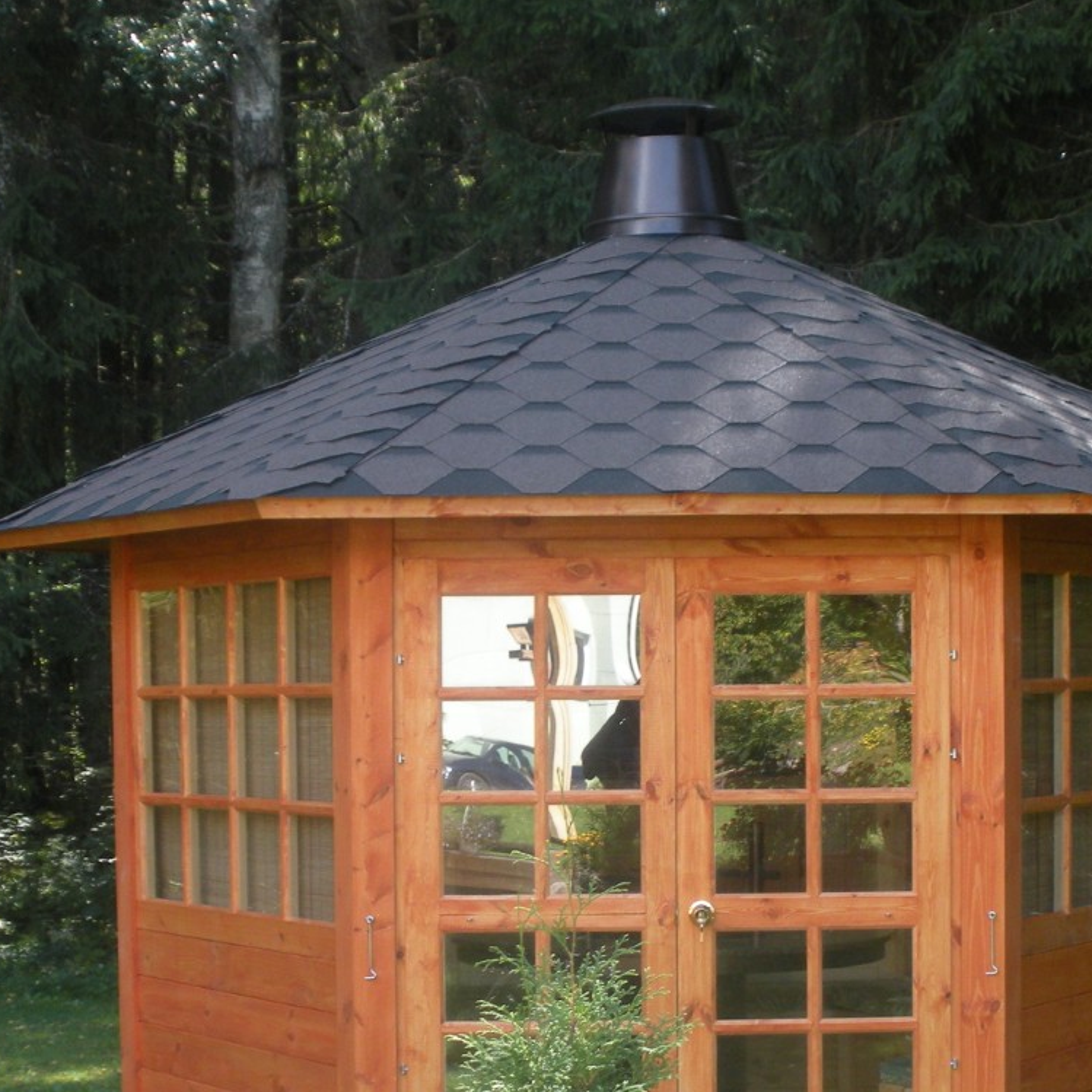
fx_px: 3034
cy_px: 738
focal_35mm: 85
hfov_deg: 20.4
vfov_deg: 20.3
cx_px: 659
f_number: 4.4
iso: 131
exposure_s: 1/69.5
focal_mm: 9.1
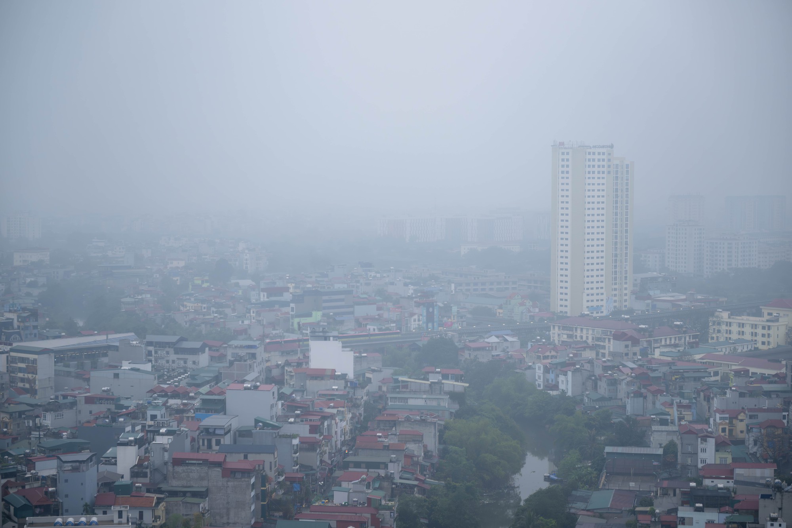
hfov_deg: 28.8
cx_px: 396
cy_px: 264
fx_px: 1540
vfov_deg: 19.5
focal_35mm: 70
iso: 400
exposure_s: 1/1250
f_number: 2.8
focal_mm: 70
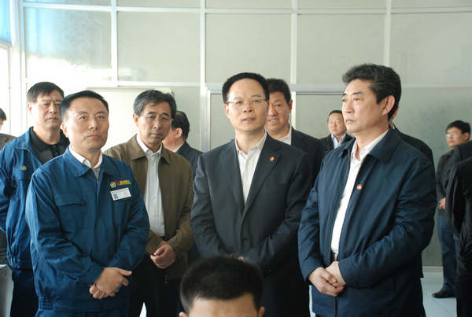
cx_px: 236
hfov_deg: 28.0
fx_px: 946
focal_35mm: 72
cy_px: 158
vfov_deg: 19.0
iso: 400
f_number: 4.8
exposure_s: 1/25
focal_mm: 48
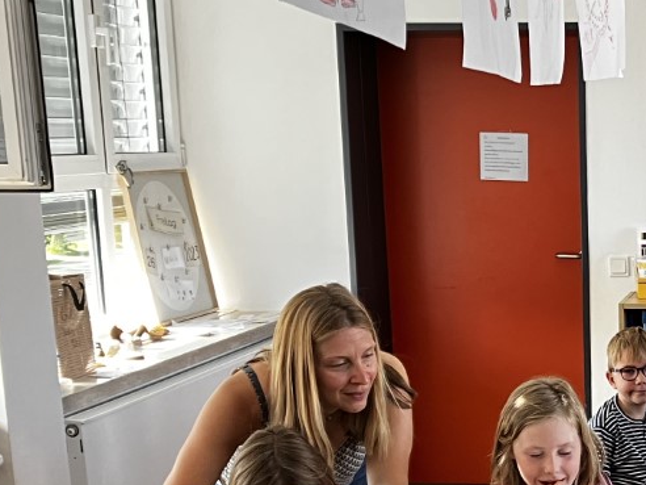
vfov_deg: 17.6
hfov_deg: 22.3
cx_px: 739
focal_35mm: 82
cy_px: 473
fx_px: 1530
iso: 80
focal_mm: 3.99
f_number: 1.8
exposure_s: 1/91
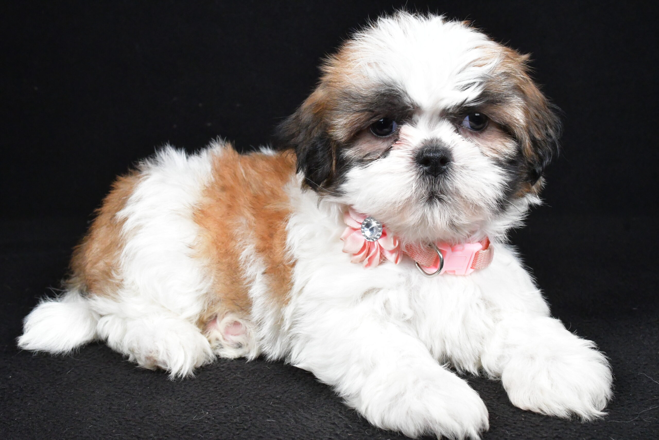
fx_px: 769
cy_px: 220
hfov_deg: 46.4
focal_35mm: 42
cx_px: 330
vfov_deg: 31.9
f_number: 11
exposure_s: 1/400
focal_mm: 28
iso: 6400
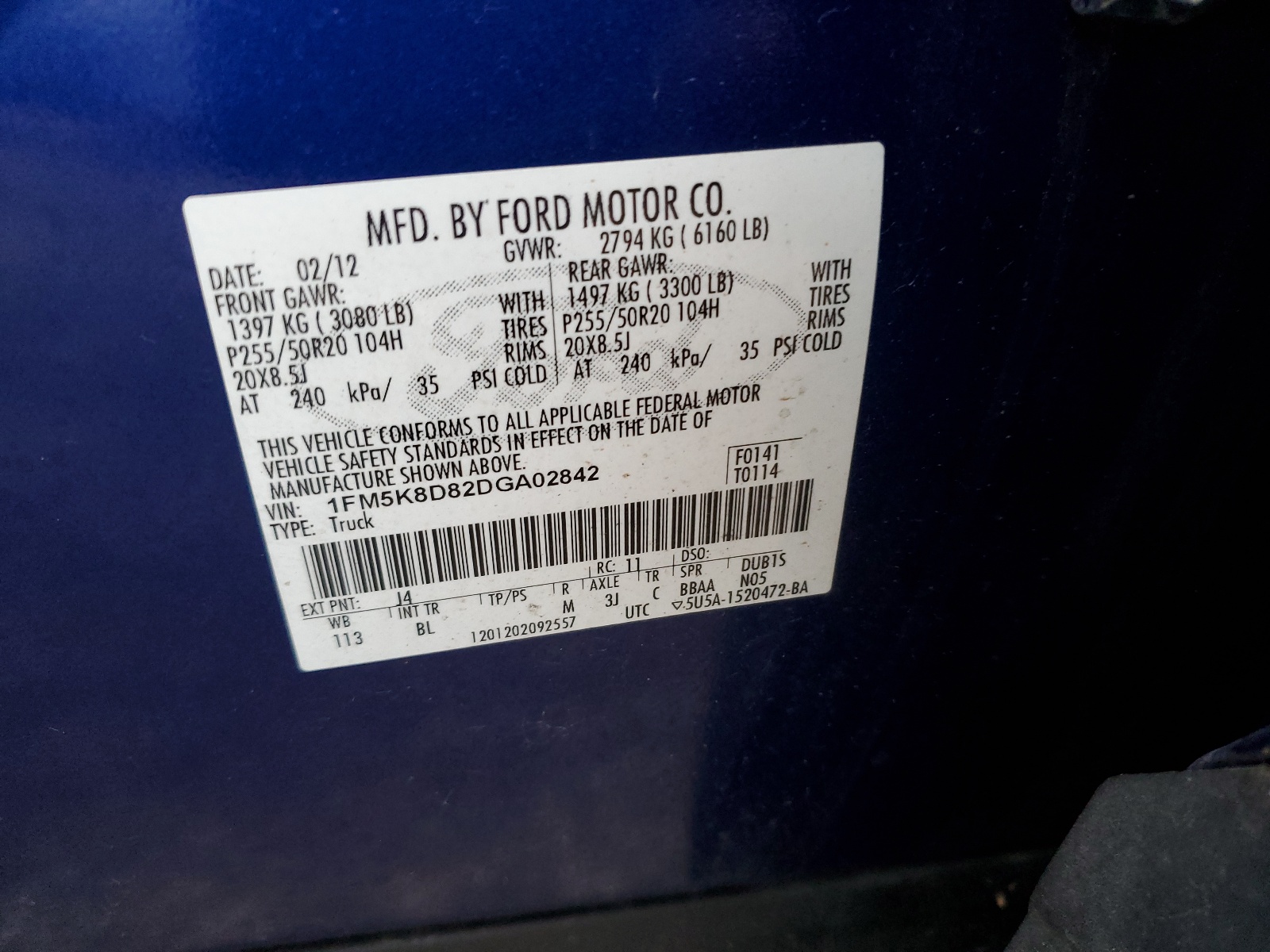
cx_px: 635
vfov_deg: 53.1
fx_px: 954
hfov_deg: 67.3
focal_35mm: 26
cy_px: 476
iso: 162
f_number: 1.5
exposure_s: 1/60.2
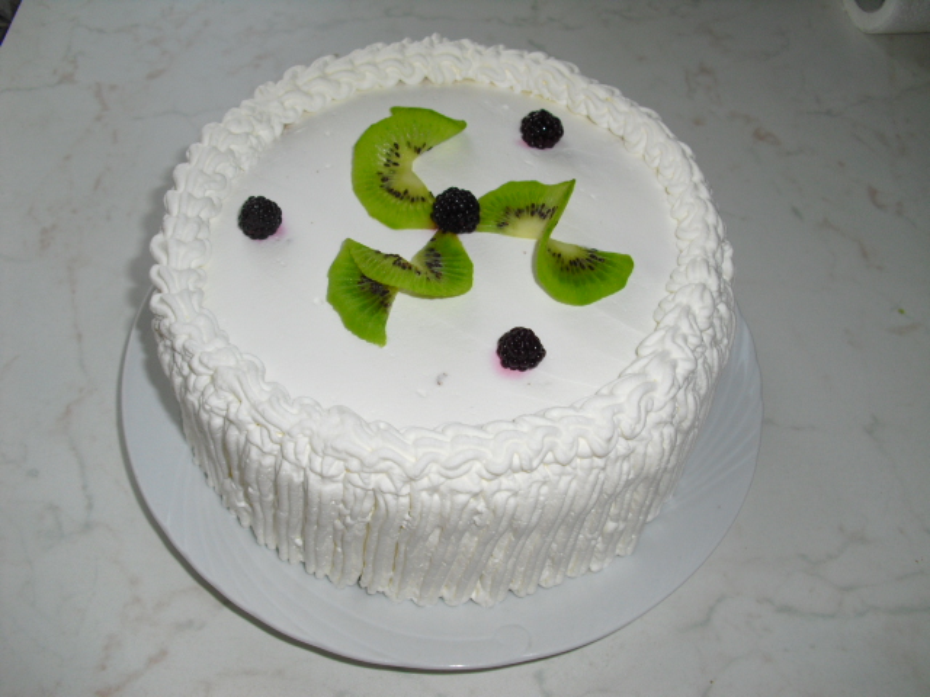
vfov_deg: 39.7
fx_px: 967
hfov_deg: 51.4
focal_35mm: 36
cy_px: 348
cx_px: 465
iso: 100
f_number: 3.1
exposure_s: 1/60
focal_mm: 6.3
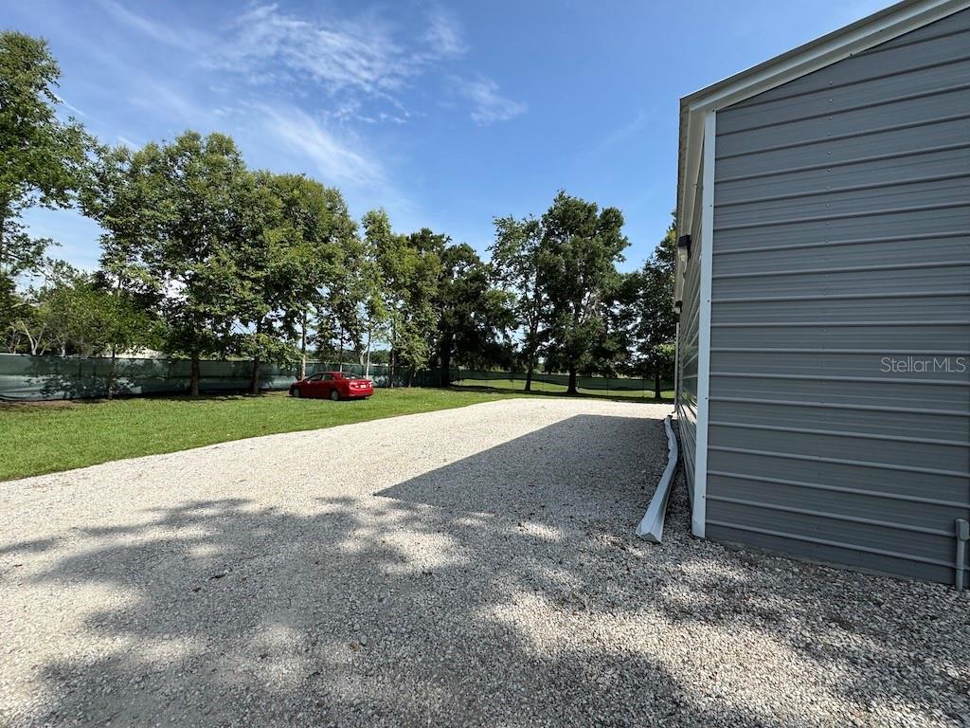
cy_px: 364
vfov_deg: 85.7
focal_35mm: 14
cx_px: 485
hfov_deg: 102.1
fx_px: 392
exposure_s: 1/1567
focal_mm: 2.22
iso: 50
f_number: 2.2
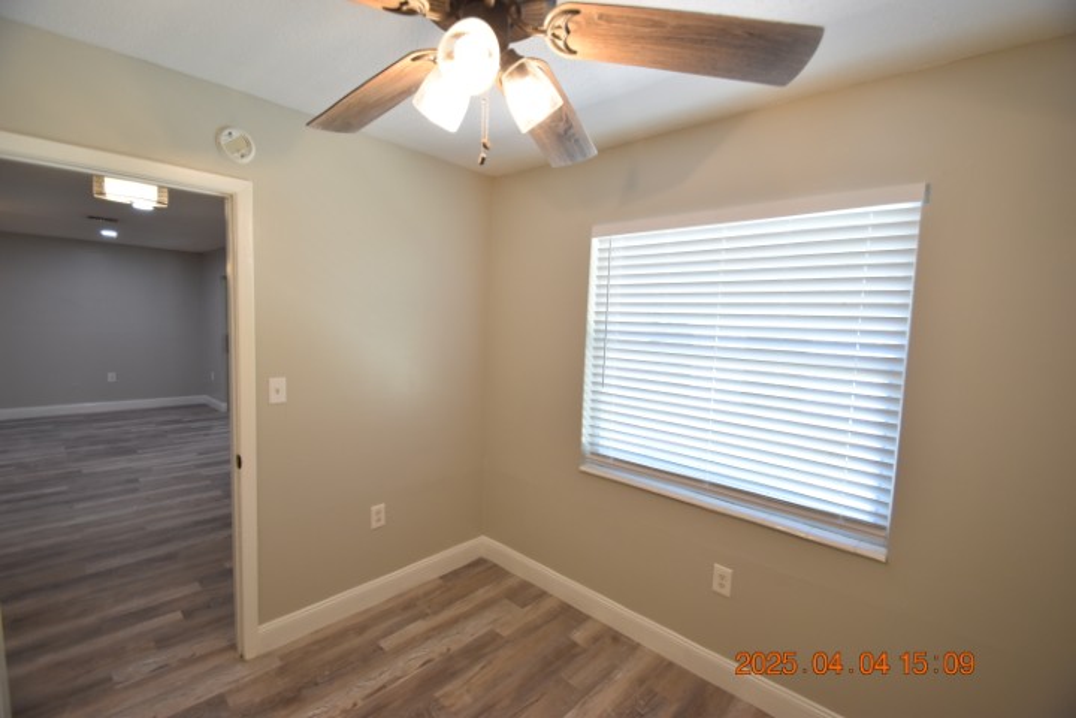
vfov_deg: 77.3
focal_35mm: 15
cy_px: 359
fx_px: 448
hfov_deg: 100.4
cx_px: 538
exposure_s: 1/60
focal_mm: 10
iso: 400
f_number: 4
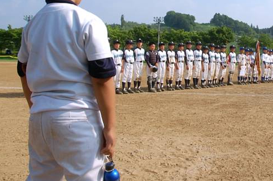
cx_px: 211
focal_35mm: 44
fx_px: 333
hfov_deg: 42.9
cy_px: 48
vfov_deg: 30.0
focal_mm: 18
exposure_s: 1/1000
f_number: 4.5
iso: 200
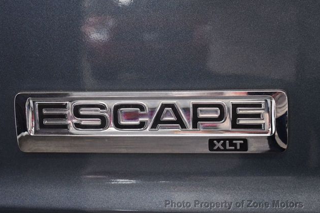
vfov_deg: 16.1
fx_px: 755
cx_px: 159
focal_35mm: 85
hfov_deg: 23.9
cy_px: 106
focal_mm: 42
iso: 2500
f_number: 5
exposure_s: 1/125
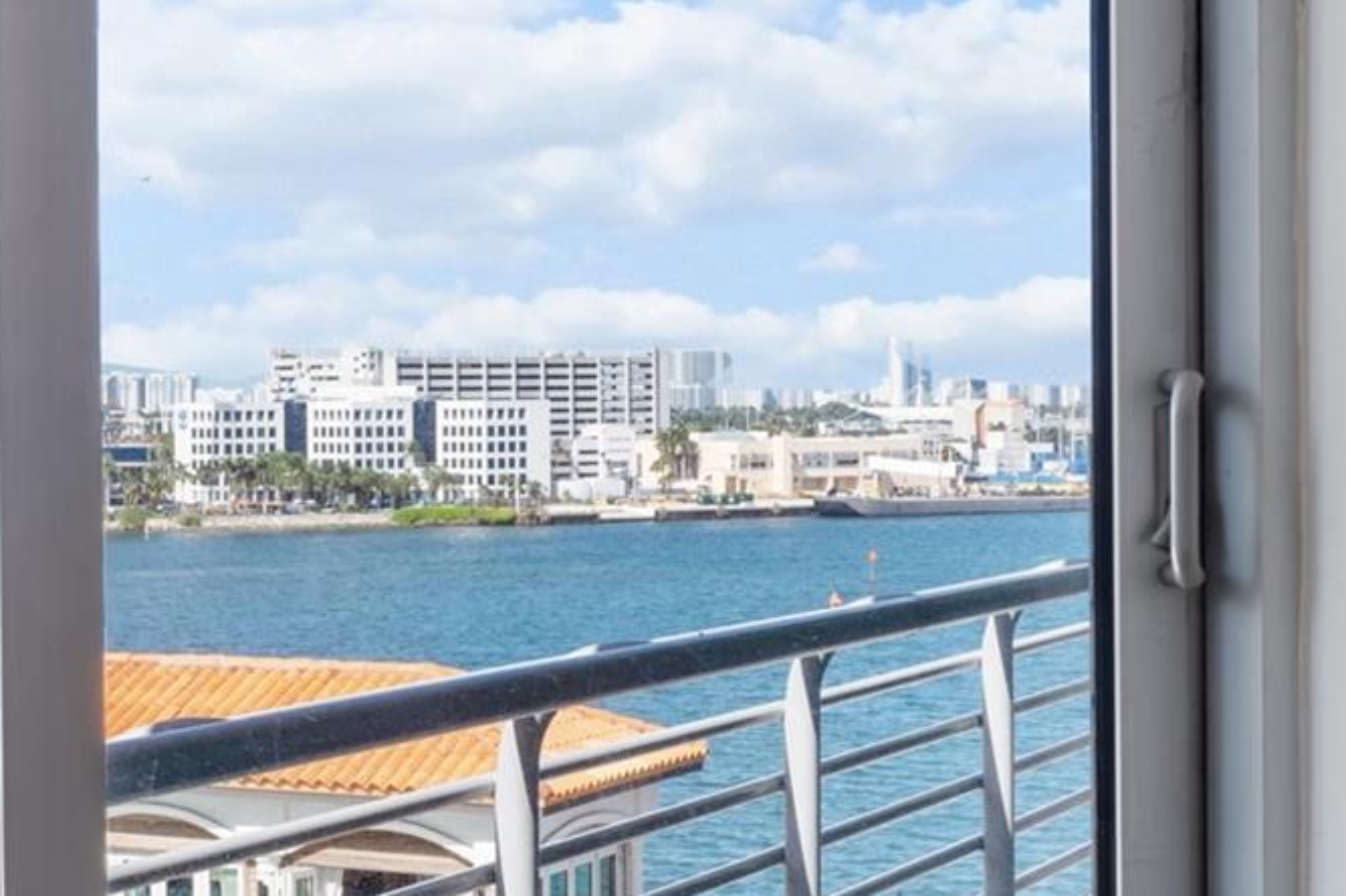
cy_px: 428
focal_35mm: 84
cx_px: 4
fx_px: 3139
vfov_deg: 16.2
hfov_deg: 23.2
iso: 250
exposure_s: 1/6
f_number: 14
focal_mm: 35
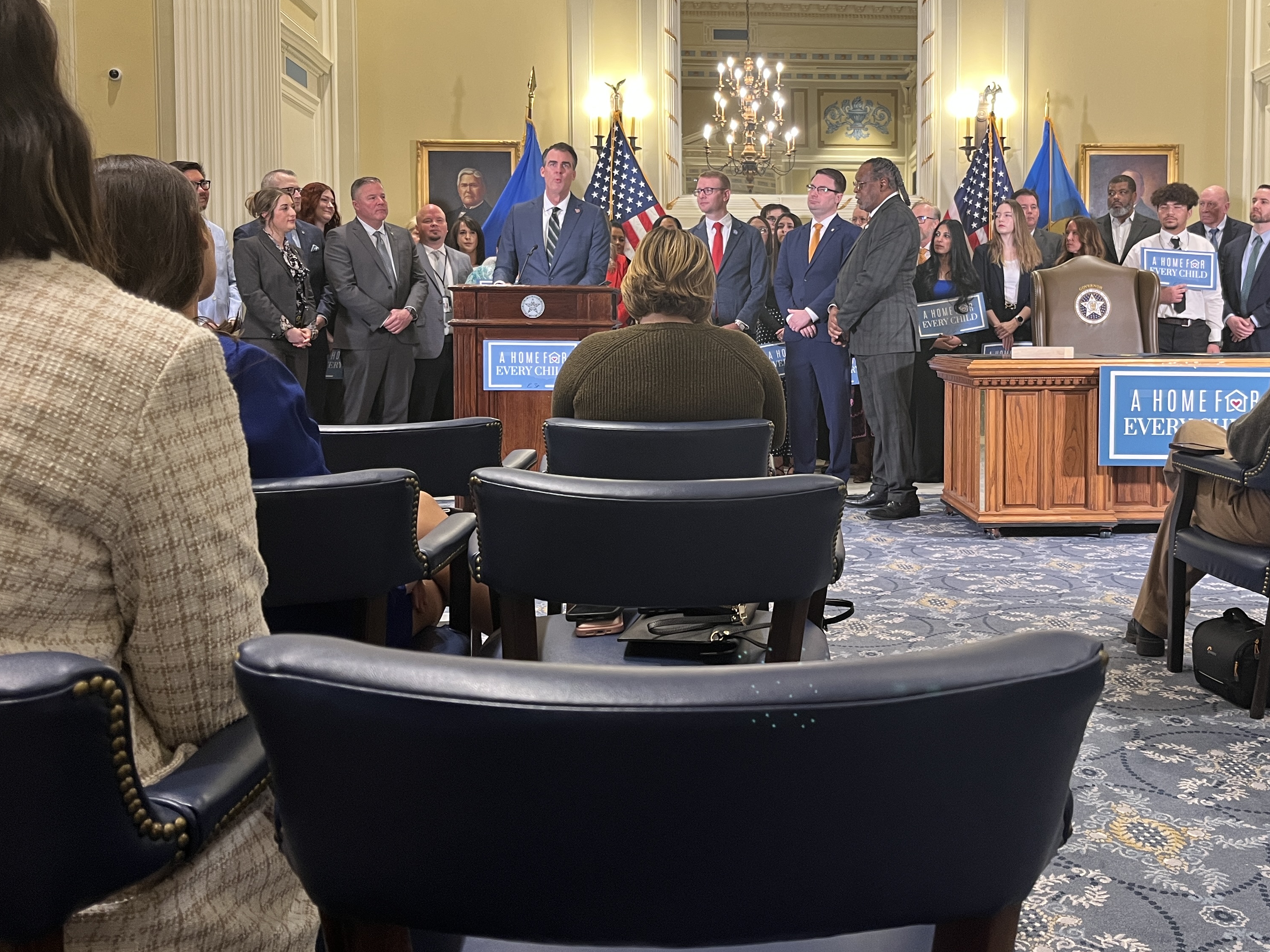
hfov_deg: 52.3
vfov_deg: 40.6
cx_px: 755
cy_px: 395
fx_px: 1284
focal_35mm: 35
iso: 160
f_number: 1.6
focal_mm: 5.1
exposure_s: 1/60
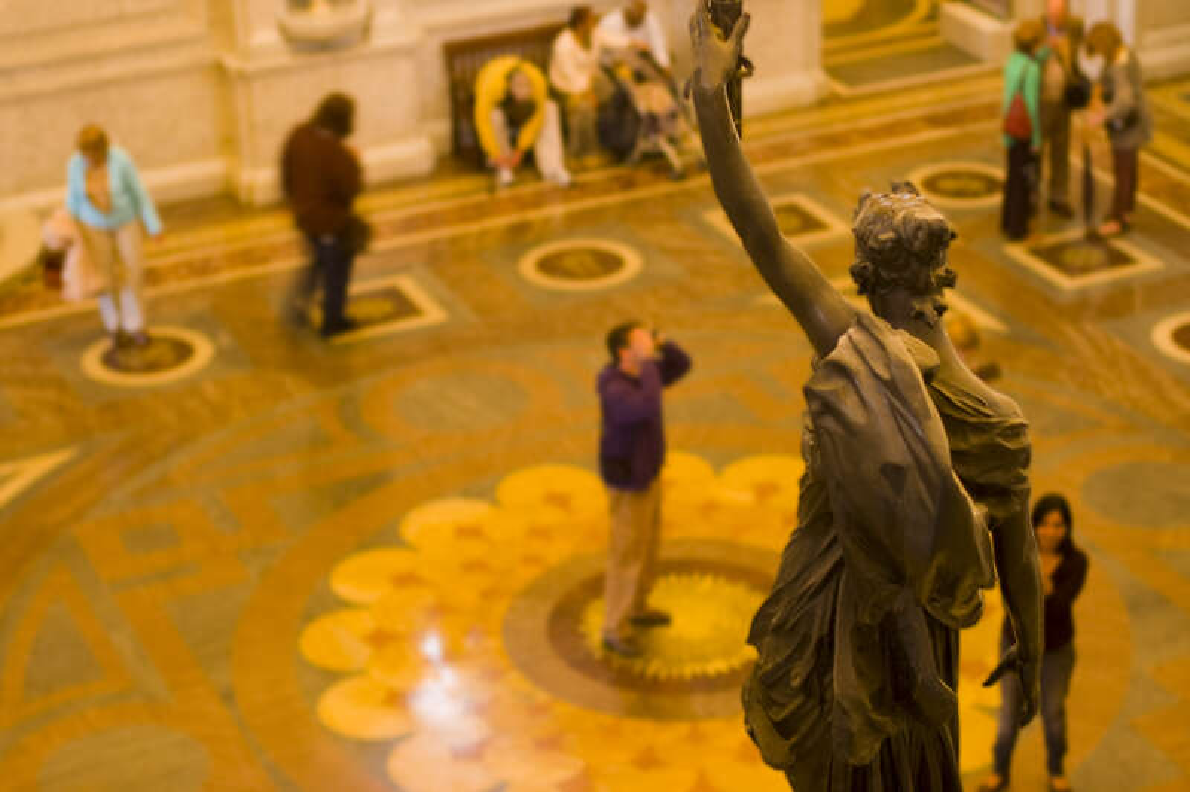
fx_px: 2477
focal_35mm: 75
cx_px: 595
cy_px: 396
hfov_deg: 27.0
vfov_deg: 18.2
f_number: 2
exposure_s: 1/5
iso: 200
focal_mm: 50
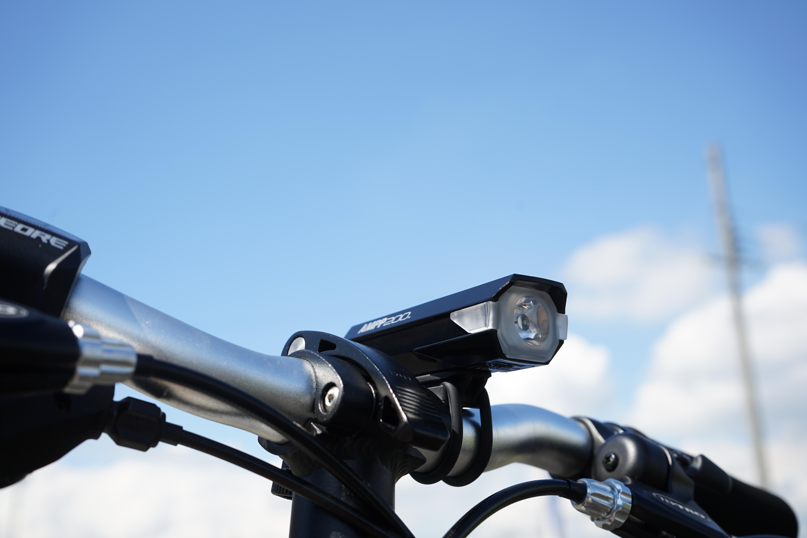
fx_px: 1009
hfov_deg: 43.6
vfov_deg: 29.9
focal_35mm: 45
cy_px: 269
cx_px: 404
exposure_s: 1/200
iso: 100
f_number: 8
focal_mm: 45
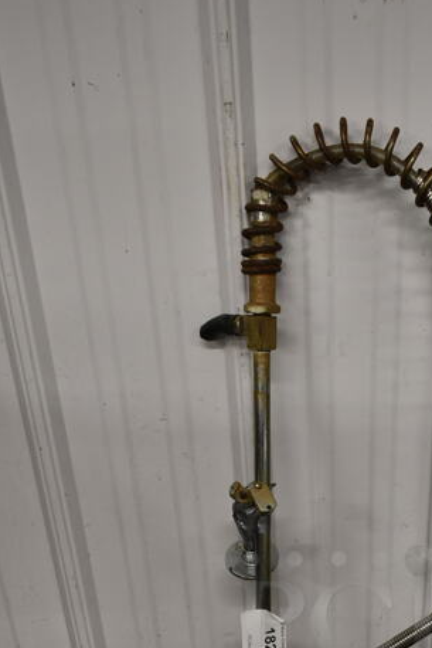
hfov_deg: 24.7
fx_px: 971
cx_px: 339
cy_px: 618
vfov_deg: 34.2
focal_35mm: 54
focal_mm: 18
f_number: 3.5
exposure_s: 1/30
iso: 400
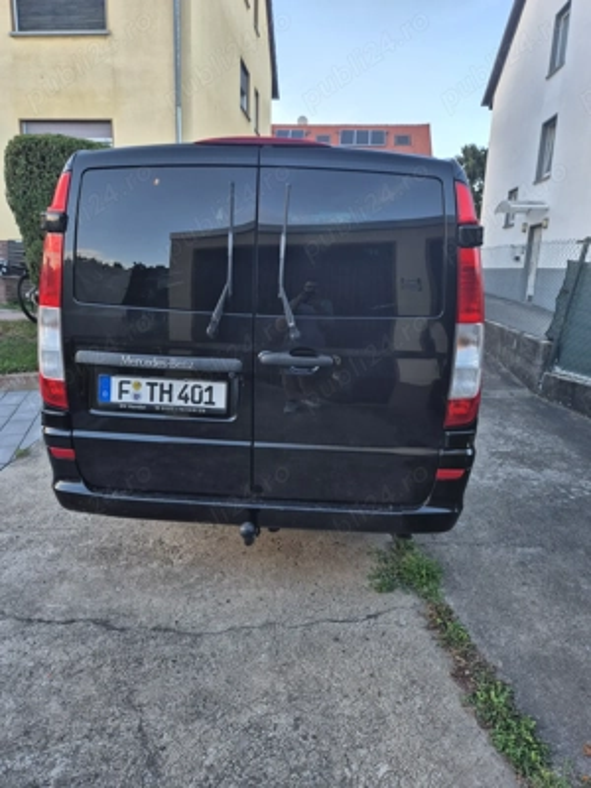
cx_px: 296
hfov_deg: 58.9
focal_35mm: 23
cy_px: 394
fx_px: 524
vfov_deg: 73.9
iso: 64
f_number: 1.8
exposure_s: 1/180
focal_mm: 5.4
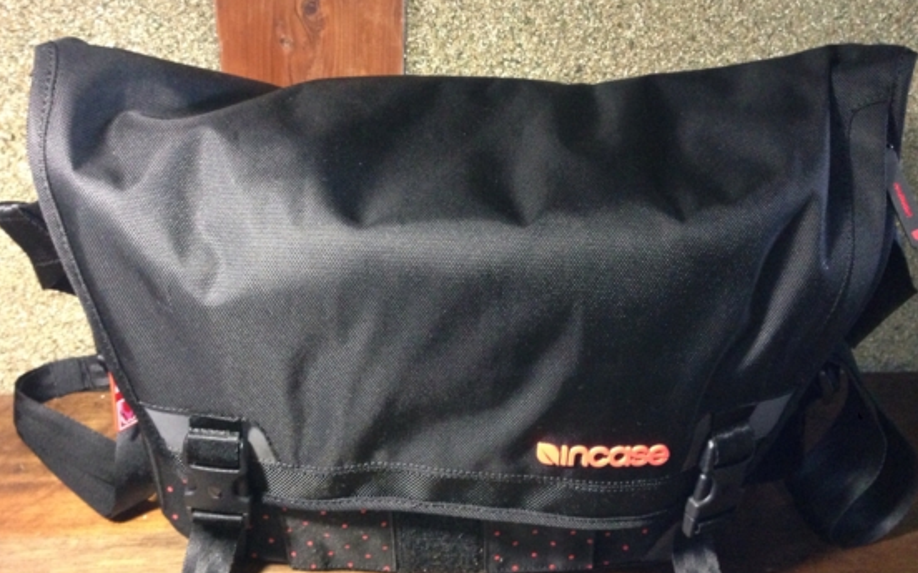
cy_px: 307
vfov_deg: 33.6
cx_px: 466
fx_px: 951
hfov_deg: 51.5
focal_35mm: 38
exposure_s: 1/15
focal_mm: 4.13
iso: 500
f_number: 2.4
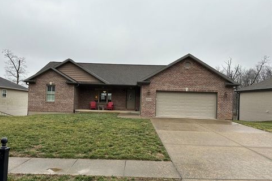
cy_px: 99
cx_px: 131
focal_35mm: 26
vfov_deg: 49.5
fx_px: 196
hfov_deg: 69.4
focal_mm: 6.86
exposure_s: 1/729
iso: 80
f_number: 1.78
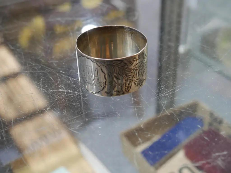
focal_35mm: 50
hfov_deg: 38.2
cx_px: 116
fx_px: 334
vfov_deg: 29.1
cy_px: 86
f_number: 5.3
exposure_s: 1/60
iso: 800
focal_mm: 25
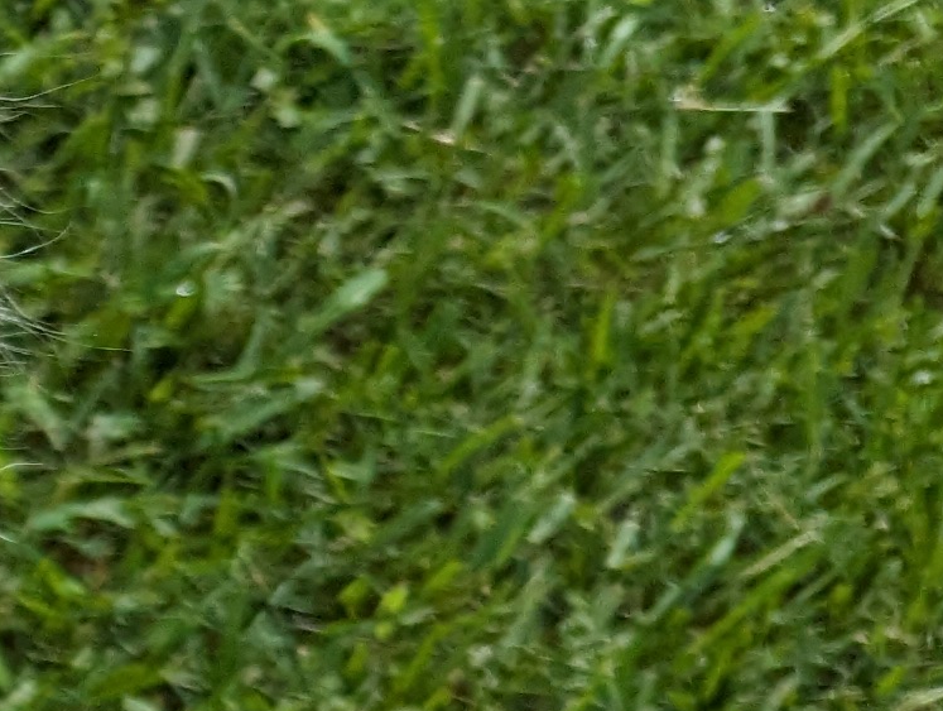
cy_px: 746
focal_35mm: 131
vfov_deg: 11.2
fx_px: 3575
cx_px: -1284
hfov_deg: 12.2
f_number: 1.85
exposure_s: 1/2217
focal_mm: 6.81
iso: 47
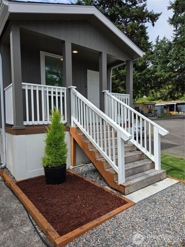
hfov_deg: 58.9
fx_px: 164
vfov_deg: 73.9
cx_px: 92
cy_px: 124
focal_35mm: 23
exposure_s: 1/3589
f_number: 1.8
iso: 80
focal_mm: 5.4
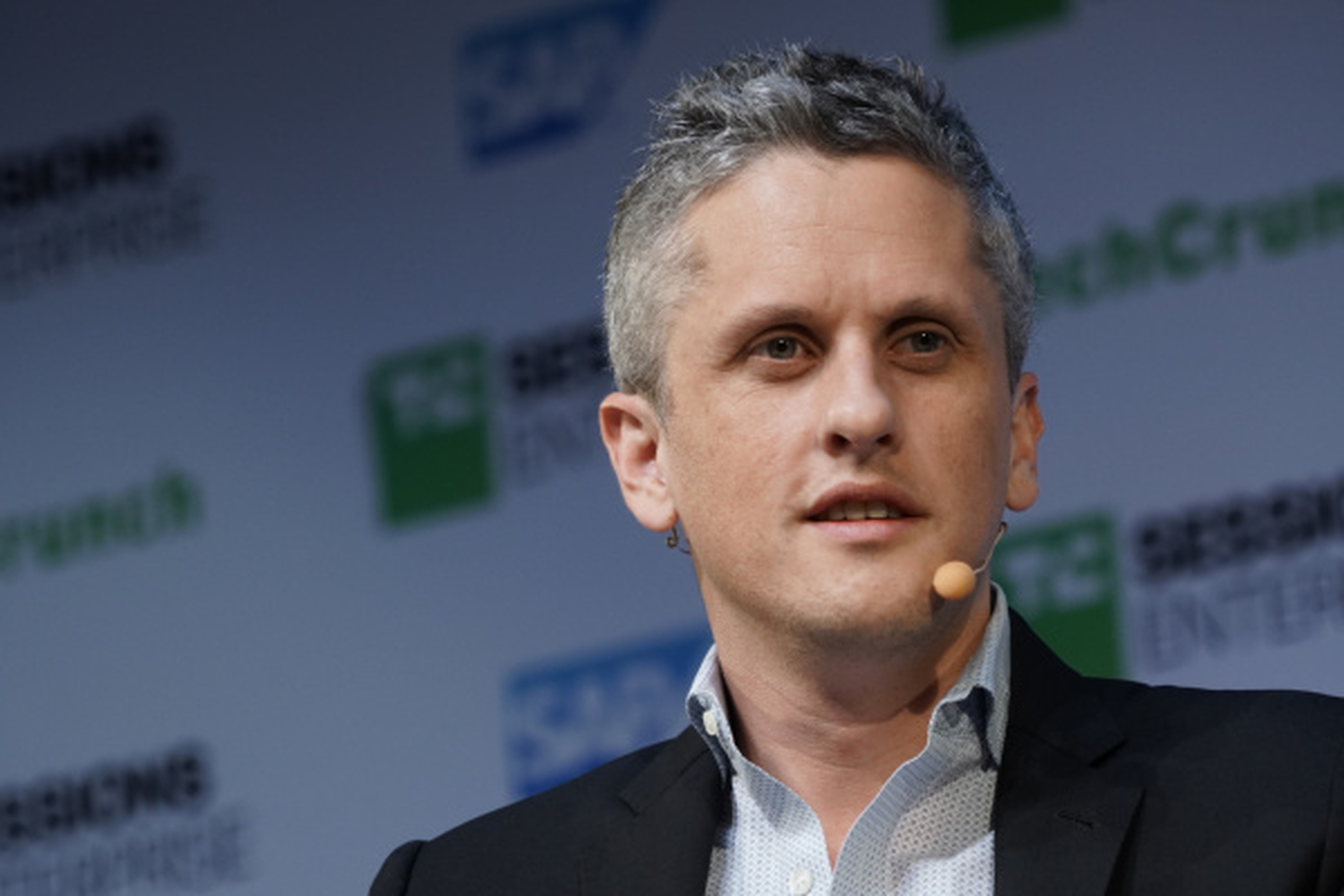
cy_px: 448
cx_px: 672
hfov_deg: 7.1
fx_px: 10863
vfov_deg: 4.7
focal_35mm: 291
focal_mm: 194
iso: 1250
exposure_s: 1/160
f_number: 6.3
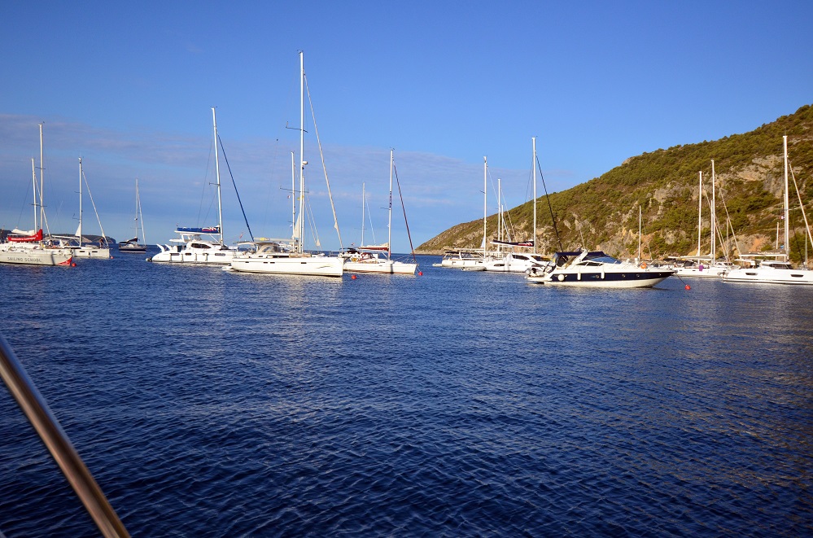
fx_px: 811
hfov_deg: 53.2
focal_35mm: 36
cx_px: 406
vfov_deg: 36.7
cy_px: 269
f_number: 4.5
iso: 640
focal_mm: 24
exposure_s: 1/6400
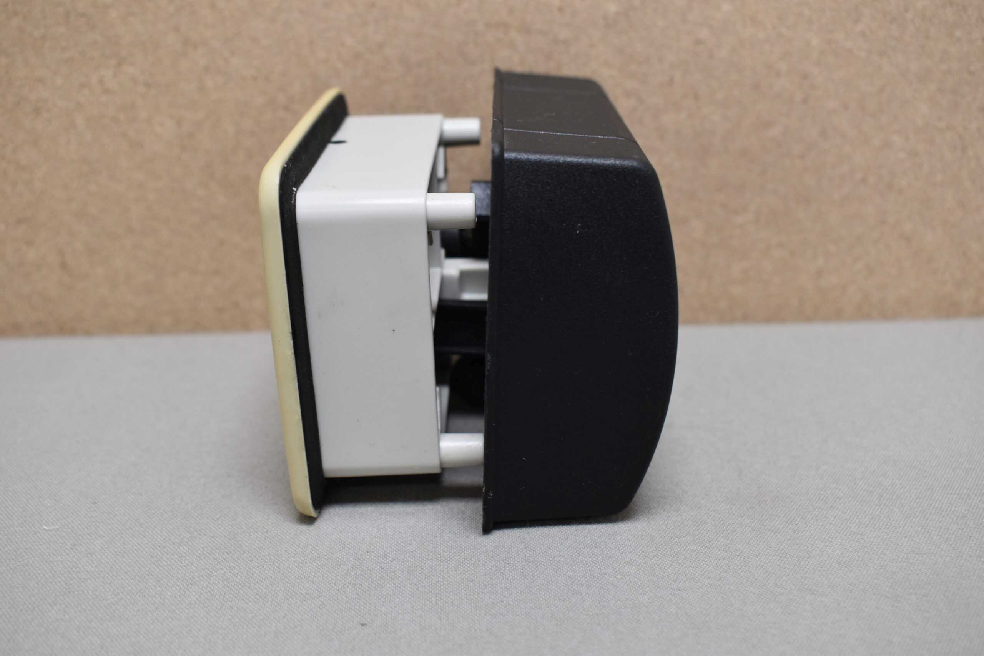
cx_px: 492
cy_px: 328
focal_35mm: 39
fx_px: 1066
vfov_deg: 34.2
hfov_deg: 49.6
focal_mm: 26
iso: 400
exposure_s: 1/60
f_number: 5.6
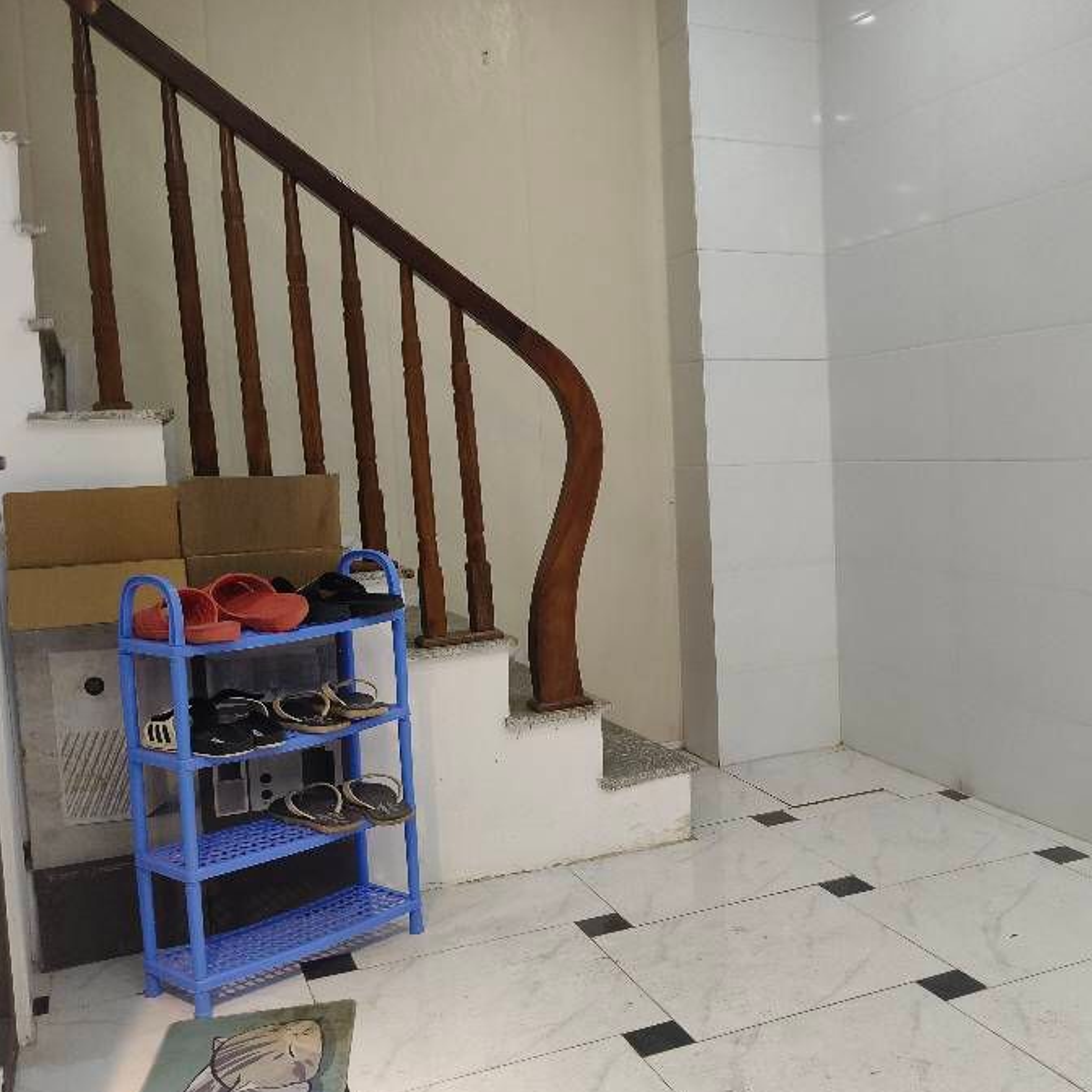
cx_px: 793
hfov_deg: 45.9
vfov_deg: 47.2
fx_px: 1249
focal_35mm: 35
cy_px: 544
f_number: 1.8
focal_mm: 4.84
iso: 250
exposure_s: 1/101
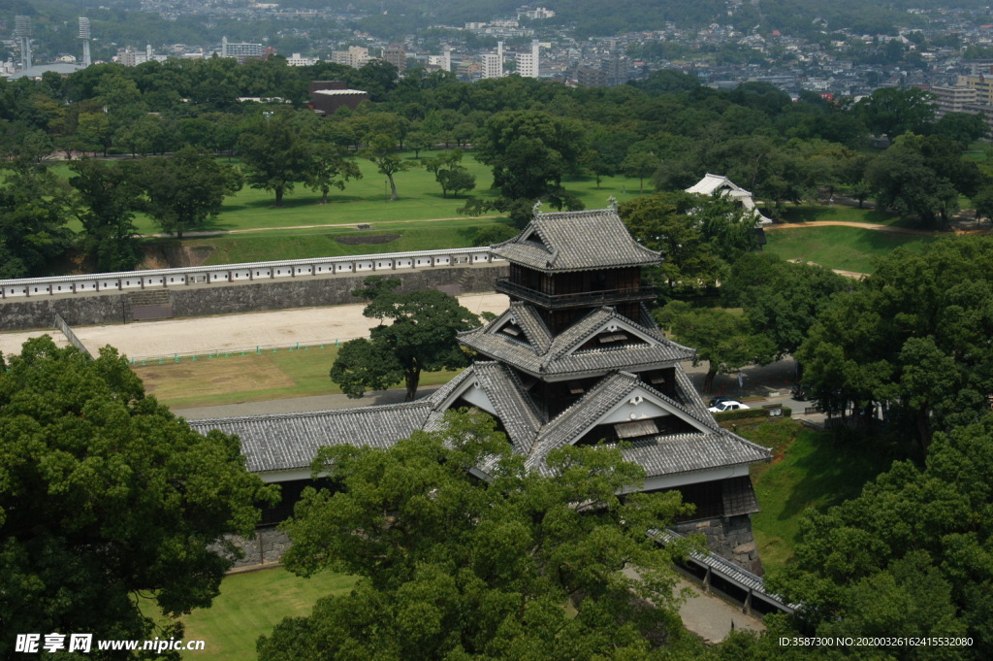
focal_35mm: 57
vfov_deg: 23.7
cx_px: 496
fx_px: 1571
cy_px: 330
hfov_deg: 35.1
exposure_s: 1/350
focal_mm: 38
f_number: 10
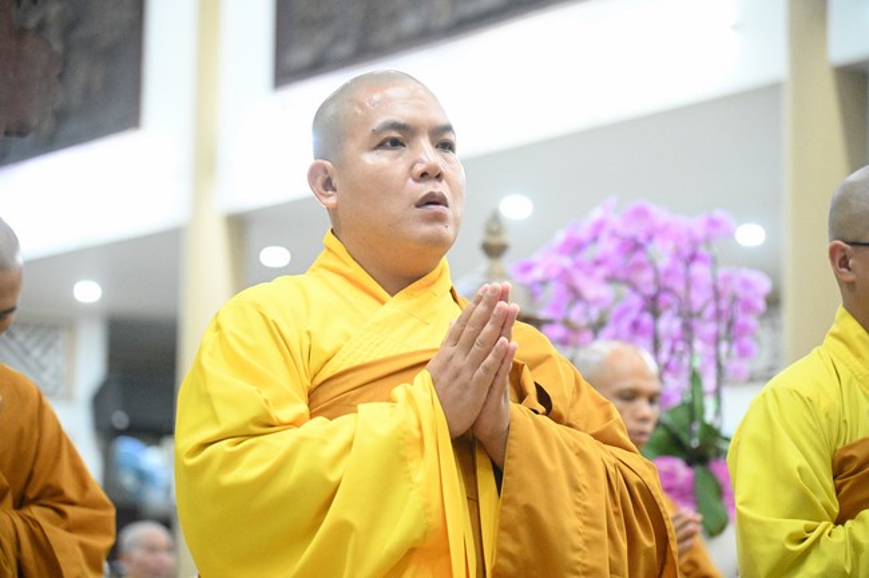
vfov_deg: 11.4
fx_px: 2894
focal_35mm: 120
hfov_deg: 17.1
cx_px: 434
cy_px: 289
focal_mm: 120
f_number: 4
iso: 20000
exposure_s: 1/250
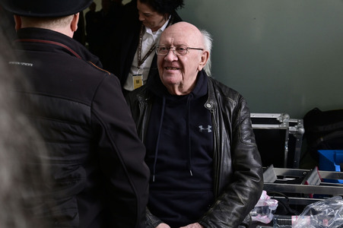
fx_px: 666
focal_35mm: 70
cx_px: 172
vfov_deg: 19.4
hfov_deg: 28.9
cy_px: 114
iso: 2000
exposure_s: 1/250
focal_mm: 70
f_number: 9
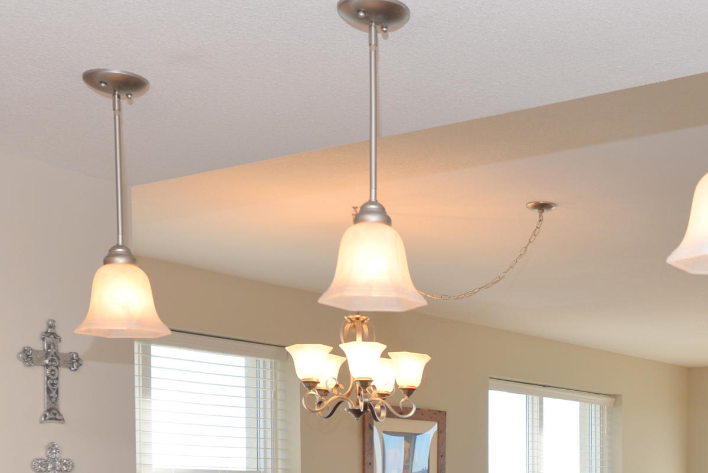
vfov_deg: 21.2
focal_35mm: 60
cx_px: 650
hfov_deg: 31.7
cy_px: 556
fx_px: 1180
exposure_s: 1/80
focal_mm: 24
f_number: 4.5
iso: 200
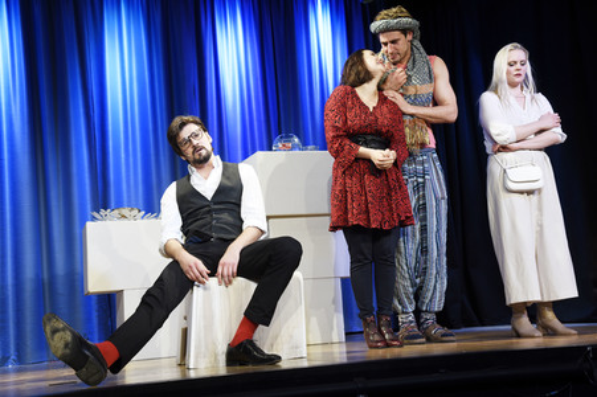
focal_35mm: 50
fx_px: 829
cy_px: 198
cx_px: 298
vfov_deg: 27.0
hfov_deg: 39.6
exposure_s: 1/100
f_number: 6.3
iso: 1000
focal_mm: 50
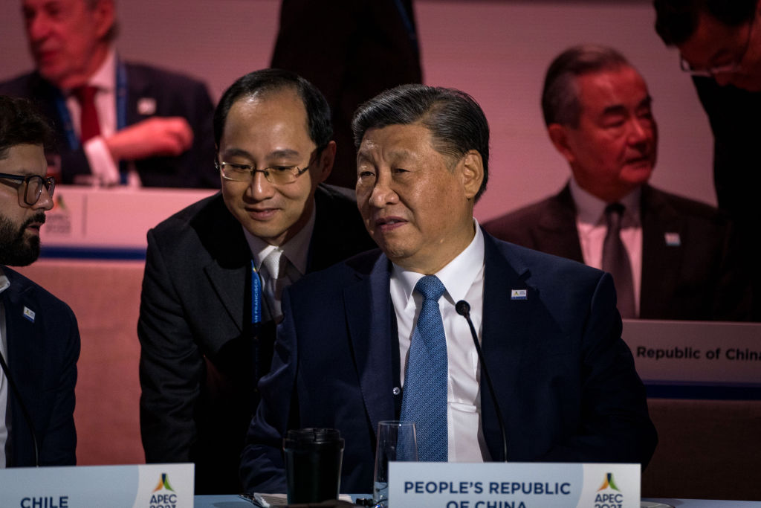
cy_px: 254
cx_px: 380
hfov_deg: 5.2
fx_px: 8456
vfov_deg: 3.4
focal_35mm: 400
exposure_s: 1/200
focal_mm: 400
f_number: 5.6
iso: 2000
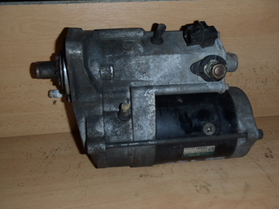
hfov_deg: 49.0
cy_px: 104
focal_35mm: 38
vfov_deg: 37.7
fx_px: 306
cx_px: 140
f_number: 4.6
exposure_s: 1/40
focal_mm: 6.83
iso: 100
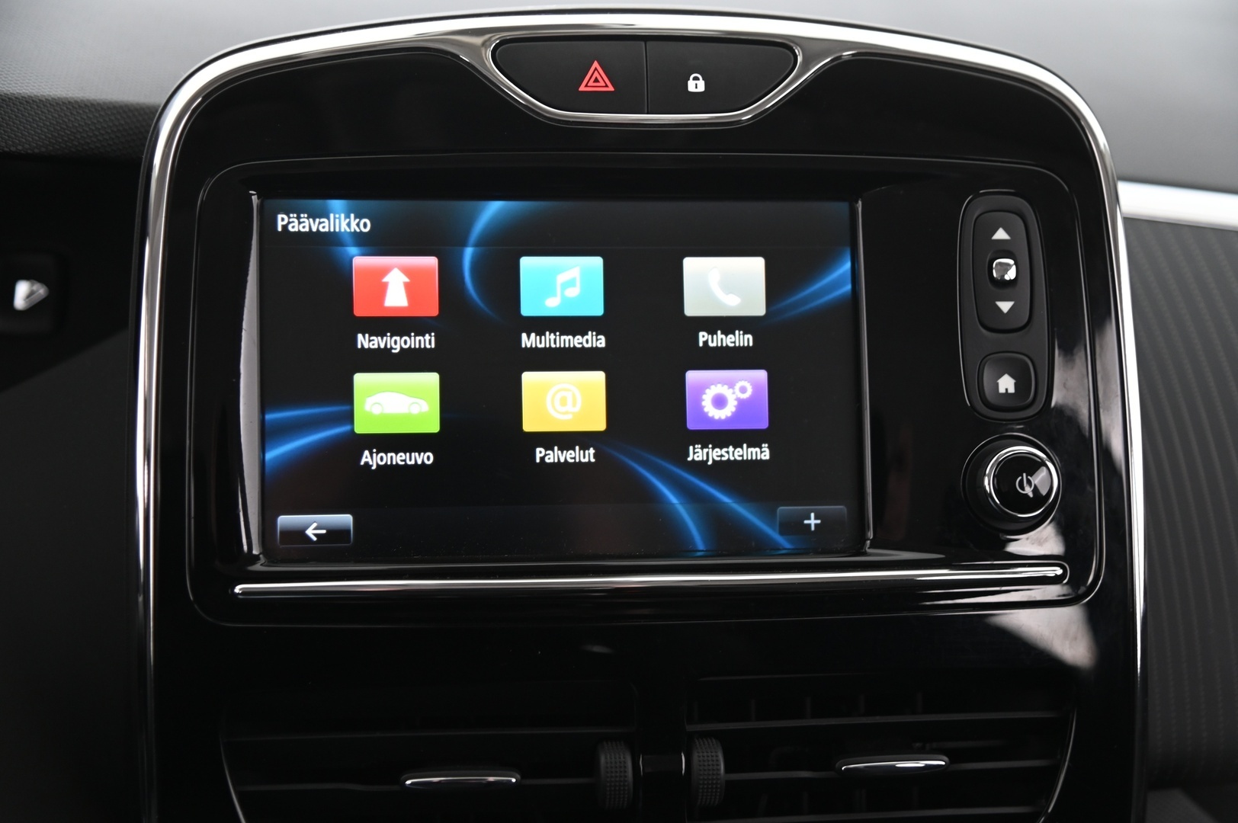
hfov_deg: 38.2
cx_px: 619
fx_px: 1787
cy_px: 412
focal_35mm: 52
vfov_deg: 25.9
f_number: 4
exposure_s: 1/20
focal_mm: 52
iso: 2000
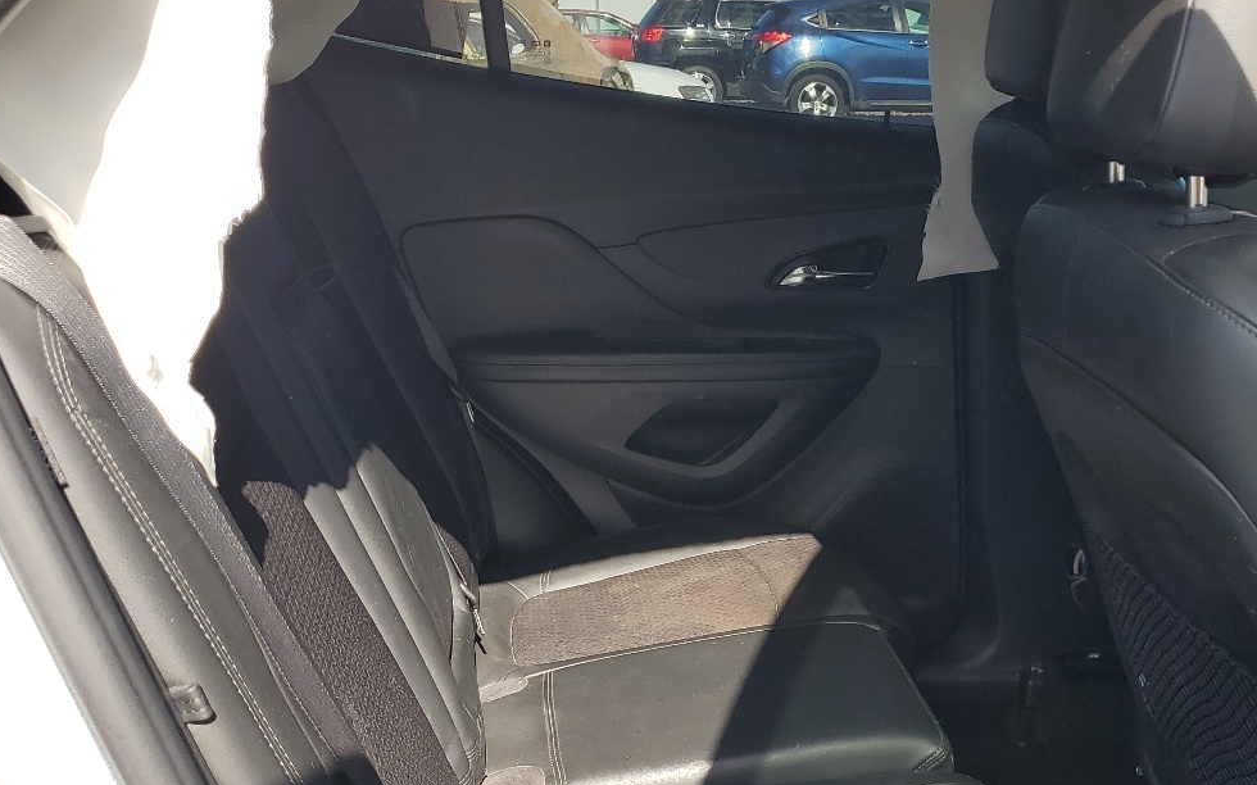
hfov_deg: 44.0
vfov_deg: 28.3
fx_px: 1541
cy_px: 553
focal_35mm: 45
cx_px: 785
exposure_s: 1/1000
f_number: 1.5
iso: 50
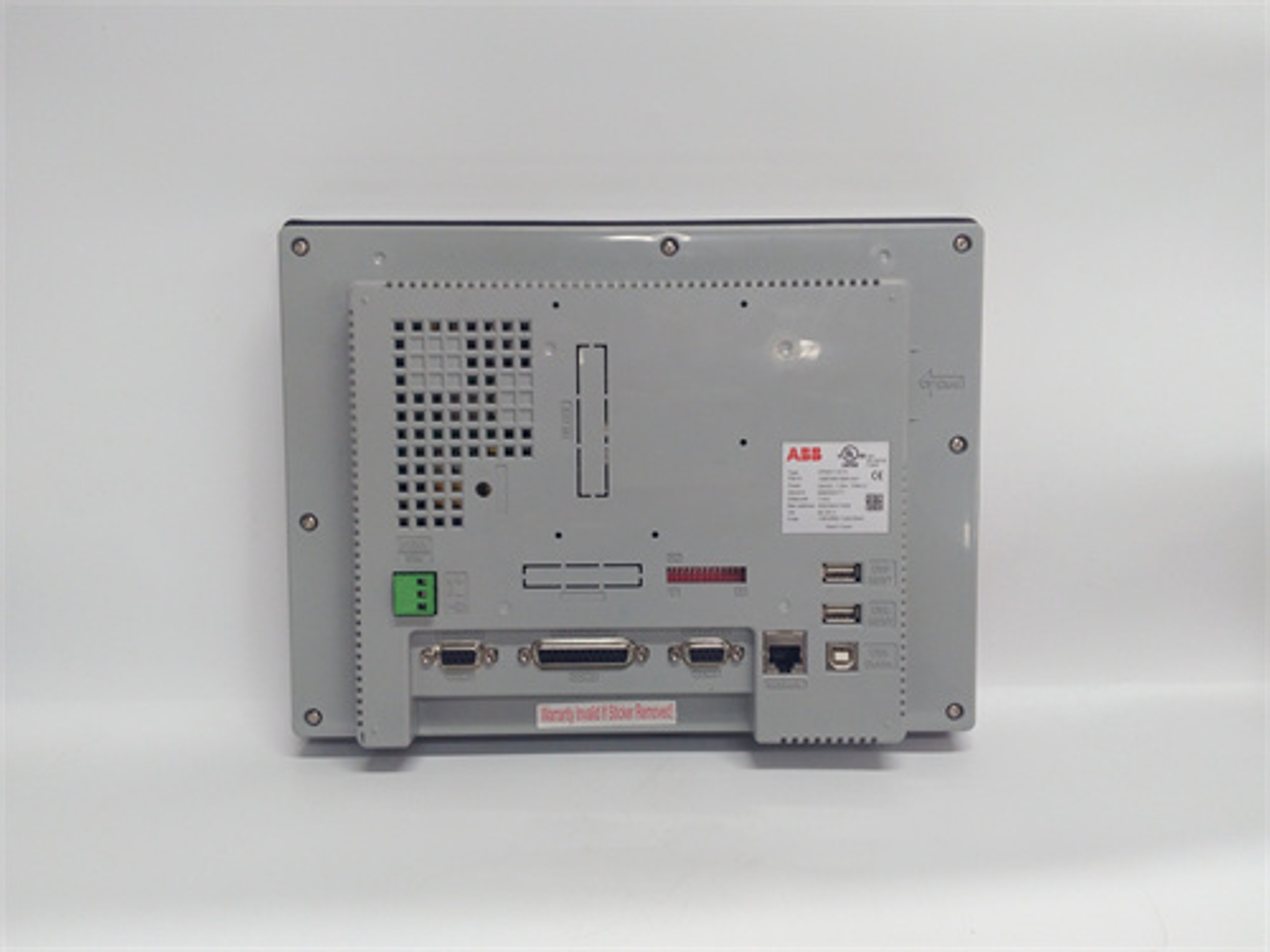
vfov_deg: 51.4
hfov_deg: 65.3
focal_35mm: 27
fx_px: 991
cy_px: 476
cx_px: 635
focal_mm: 3.79
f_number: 2
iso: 144
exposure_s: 1/33
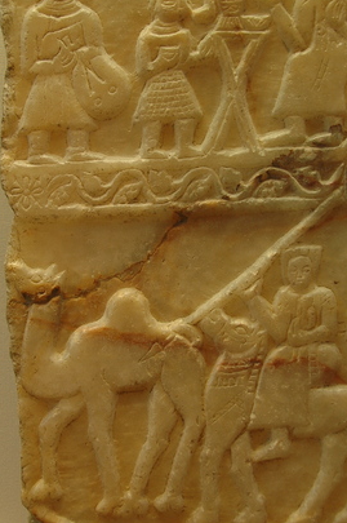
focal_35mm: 49
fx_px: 710
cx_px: 200
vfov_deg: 40.1
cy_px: 201
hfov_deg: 27.4
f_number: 3.8
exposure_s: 1/50
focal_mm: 20
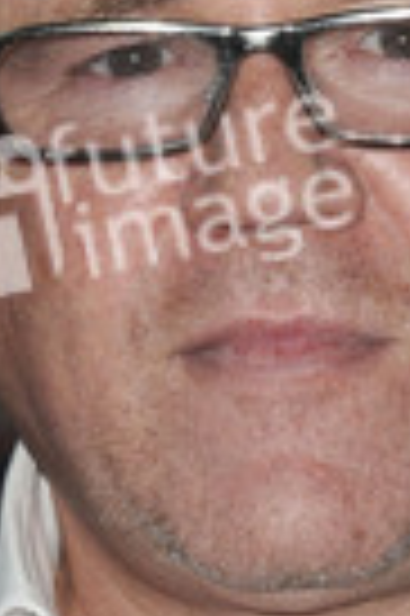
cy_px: 427
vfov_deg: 4.2
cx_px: 255
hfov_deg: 2.8
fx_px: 8409
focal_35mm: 491
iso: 400
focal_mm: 112
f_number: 5
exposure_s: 1/160
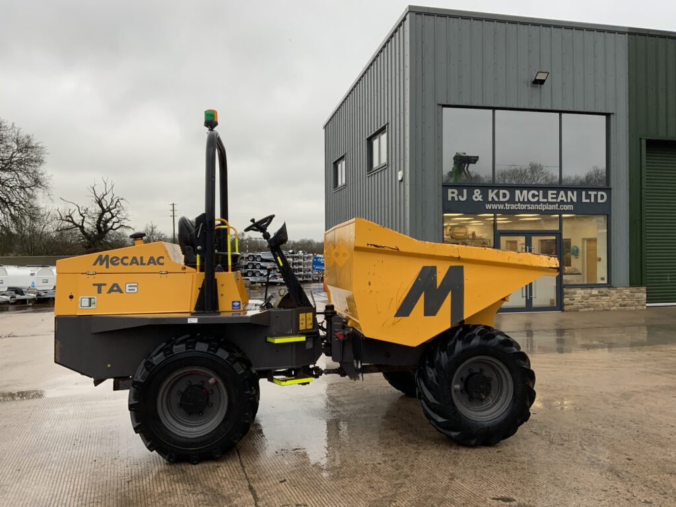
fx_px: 566
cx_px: 338
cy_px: 254
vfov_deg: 48.2
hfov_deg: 61.7
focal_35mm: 29
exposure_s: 1/122
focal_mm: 3
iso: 16
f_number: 1.8
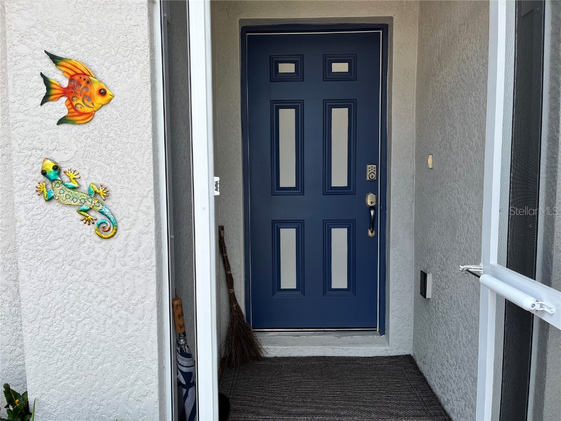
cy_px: 210
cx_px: 280
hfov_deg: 67.3
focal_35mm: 26
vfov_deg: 53.1
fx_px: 421
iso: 50
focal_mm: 5.1
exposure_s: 1/1028
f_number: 1.6
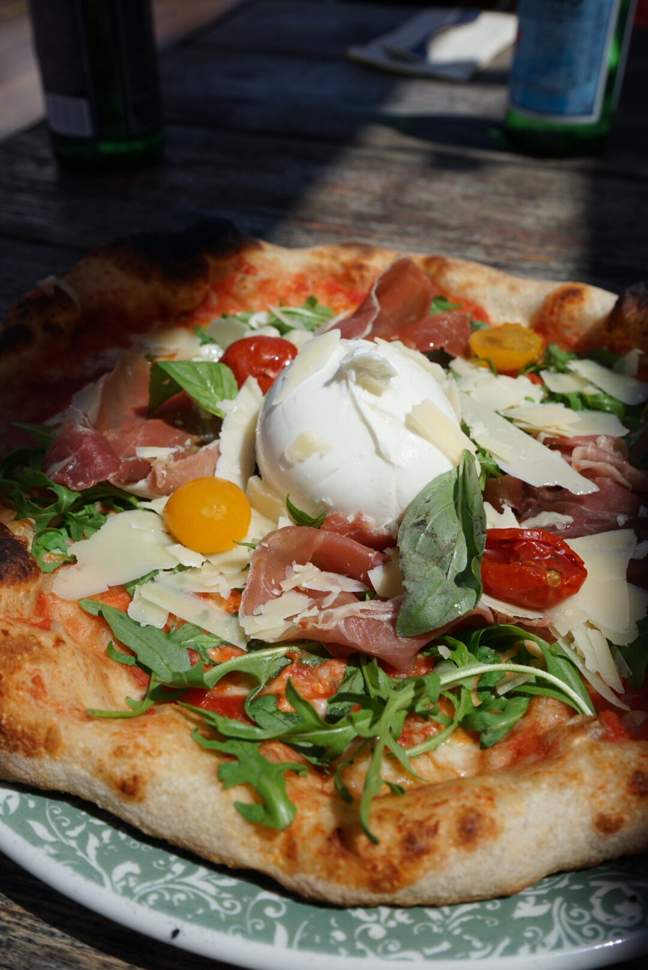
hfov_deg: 40.0
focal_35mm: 33
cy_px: 485
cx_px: 324
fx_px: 889
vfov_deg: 57.2
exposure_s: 1/500
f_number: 9
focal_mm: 33
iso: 100
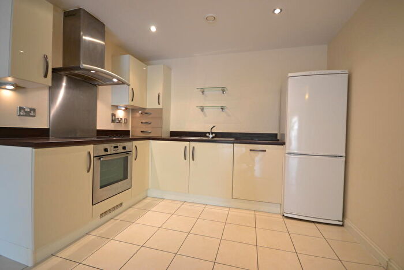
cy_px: 135
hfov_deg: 100.4
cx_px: 202
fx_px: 168
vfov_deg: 77.4
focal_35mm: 15
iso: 800
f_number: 4
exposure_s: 1/30
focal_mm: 10
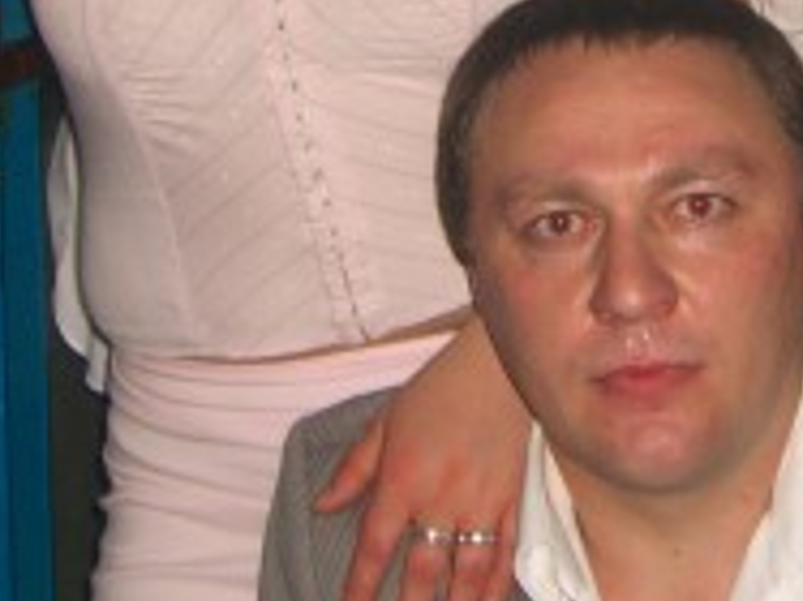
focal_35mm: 122
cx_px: 760
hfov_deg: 15.9
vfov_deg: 11.8
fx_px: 2828
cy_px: -172
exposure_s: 1/60
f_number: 2.8
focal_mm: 7.9
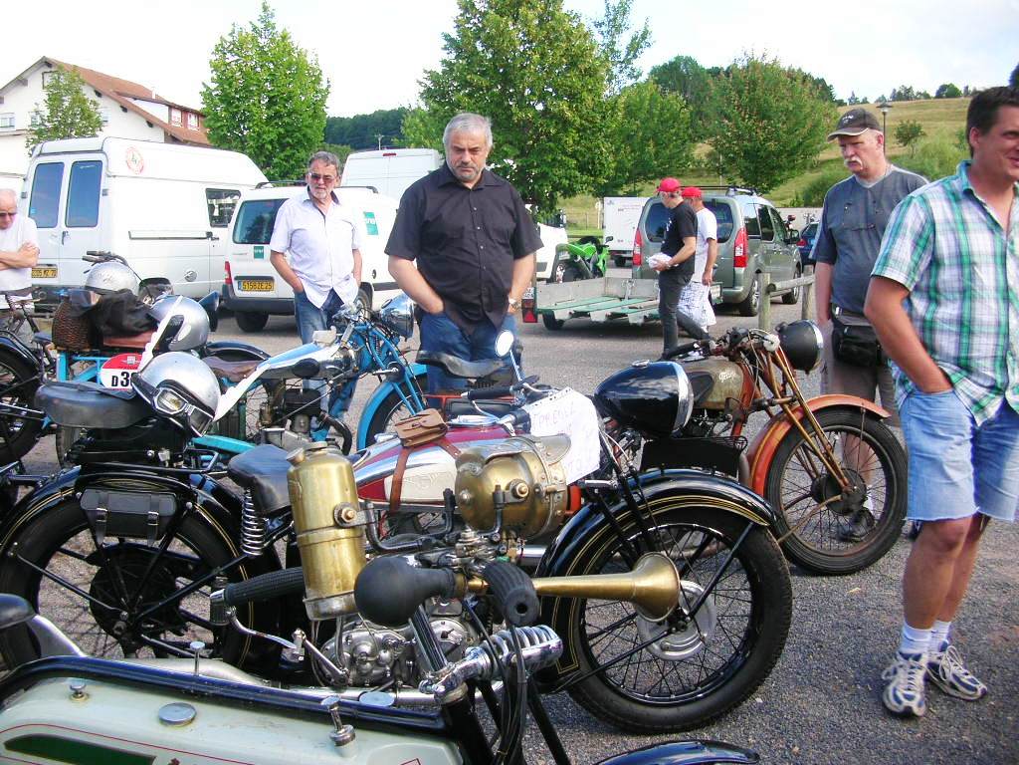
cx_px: 510
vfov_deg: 40.7
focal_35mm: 35
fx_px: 1030
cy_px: 382
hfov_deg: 52.6
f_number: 2.8
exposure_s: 1/190
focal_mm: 5.8
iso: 50
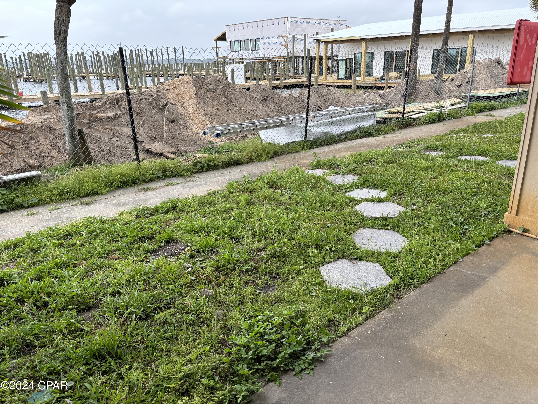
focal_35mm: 26
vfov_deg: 53.1
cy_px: 202
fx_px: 404
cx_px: 269
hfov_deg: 67.3
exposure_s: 1/239
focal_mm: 5.96
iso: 40
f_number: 1.6
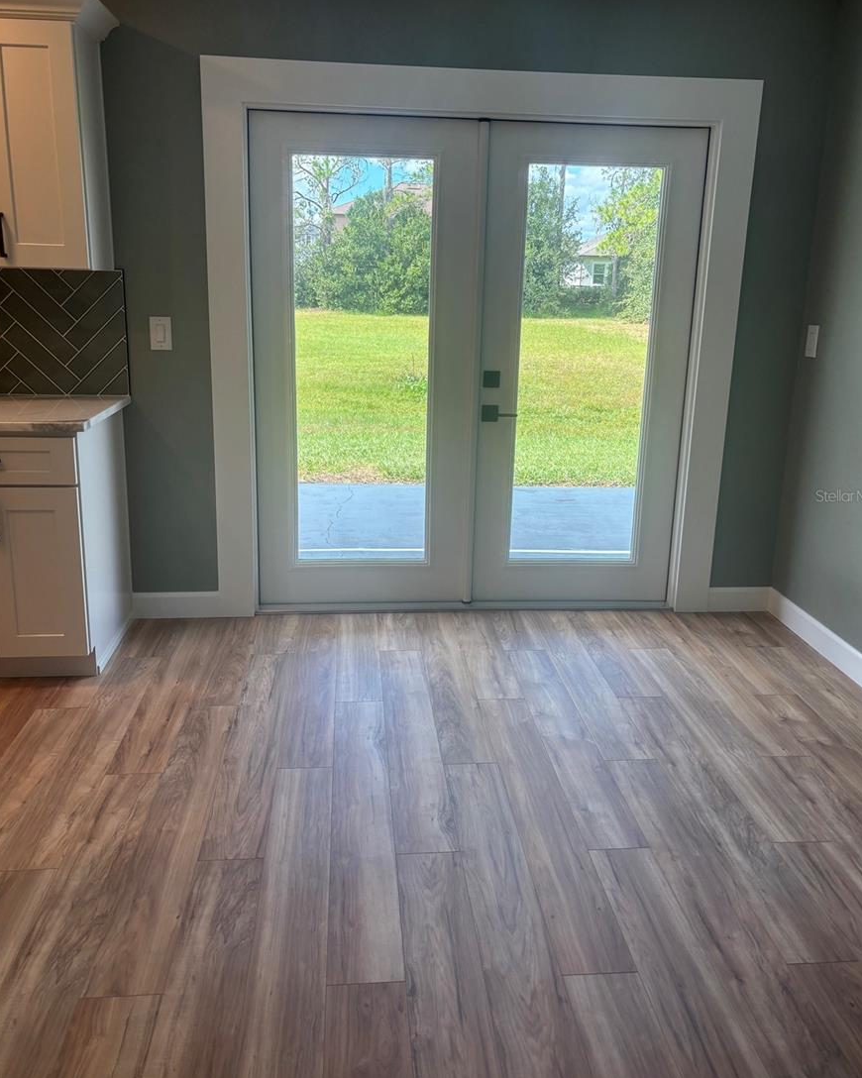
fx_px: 893
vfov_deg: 62.1
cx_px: 440
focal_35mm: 28
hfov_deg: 51.5
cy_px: 495
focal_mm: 5.96
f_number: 1.6
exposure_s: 1/237
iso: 40
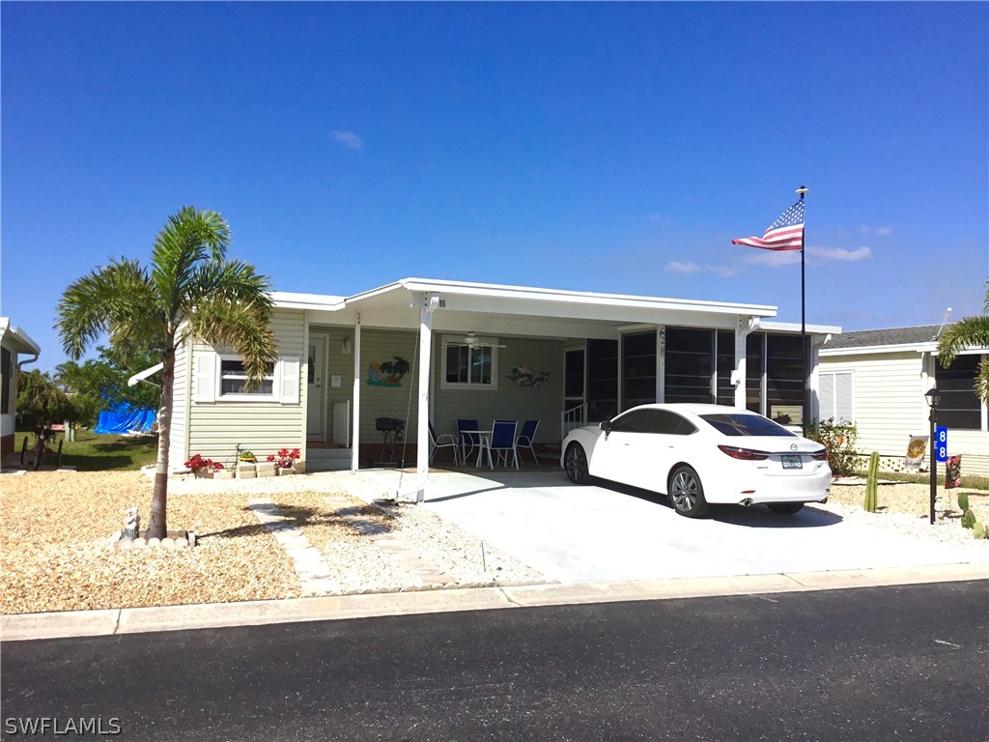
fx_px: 886
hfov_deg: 58.4
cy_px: 371
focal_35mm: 31
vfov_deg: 45.4
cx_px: 494
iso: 25
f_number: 2.4
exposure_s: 1/3021
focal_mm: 3.3
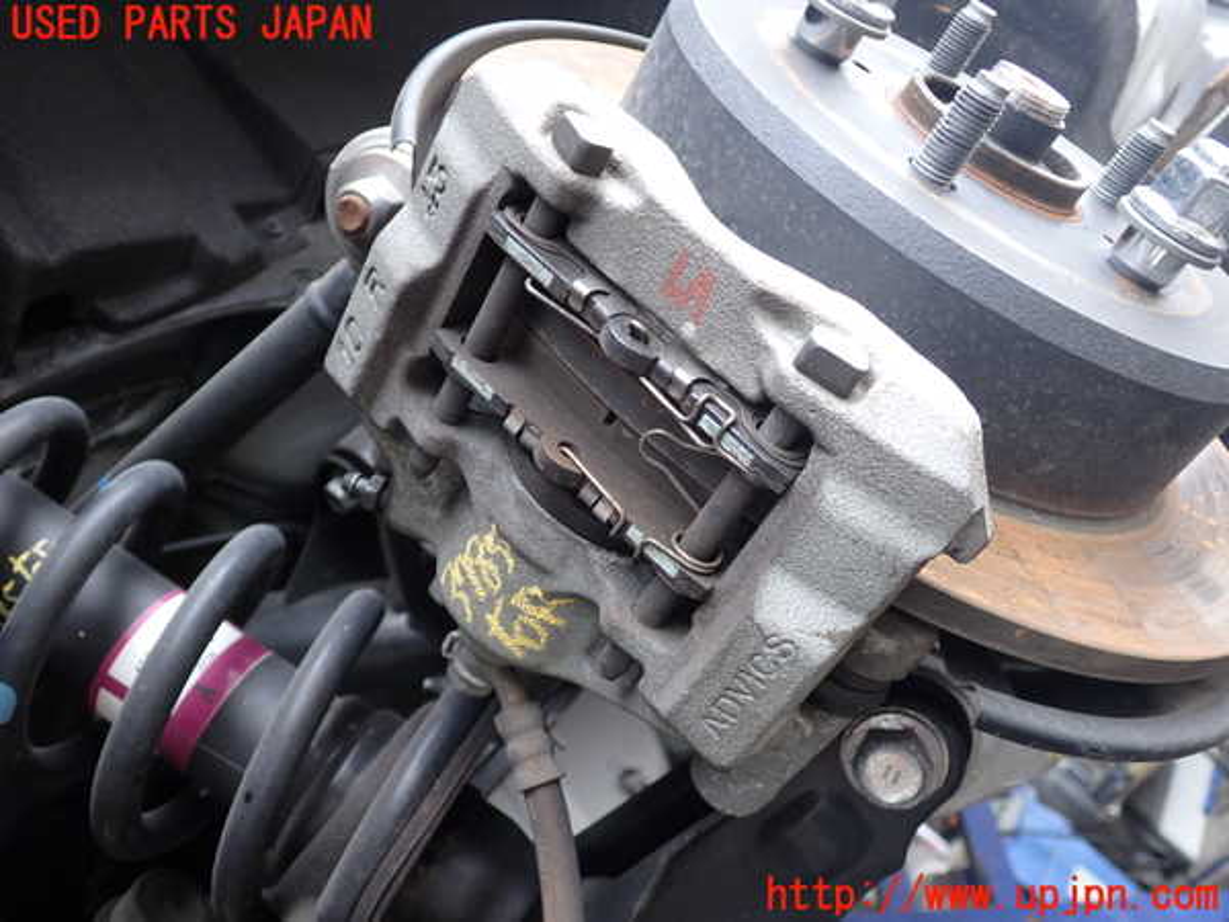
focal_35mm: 32
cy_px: 461
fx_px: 1136
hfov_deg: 56.8
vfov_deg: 44.2
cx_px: 614
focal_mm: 5.79
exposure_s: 1/125
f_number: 2.4
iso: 160
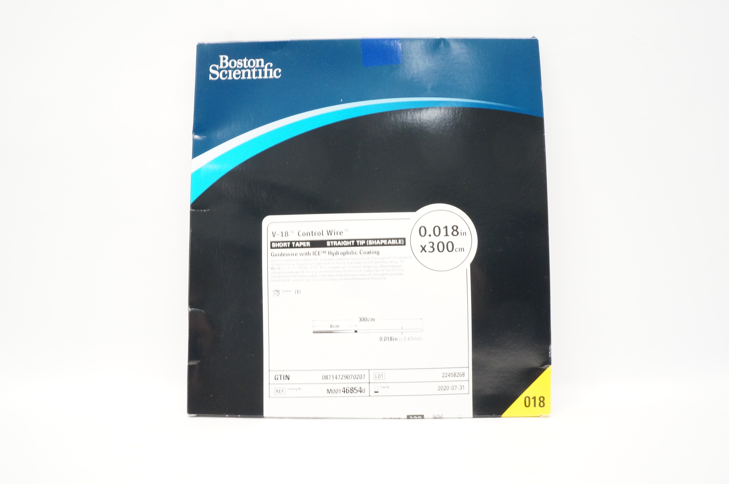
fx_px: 546
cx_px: 364
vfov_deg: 47.8
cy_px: 242
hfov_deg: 67.4
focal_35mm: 27
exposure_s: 1/25
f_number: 10
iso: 1600
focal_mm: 18
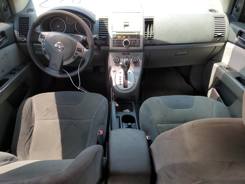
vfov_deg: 53.1
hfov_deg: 67.3
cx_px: 122
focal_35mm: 26
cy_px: 92
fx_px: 184
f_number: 1.5
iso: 50
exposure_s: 1/227
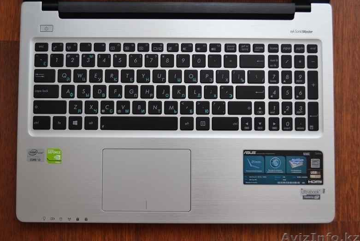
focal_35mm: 43
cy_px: 122
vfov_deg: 31.2
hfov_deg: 45.4
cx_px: 181
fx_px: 430
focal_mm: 28
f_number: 4.5
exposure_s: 1/25
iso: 400
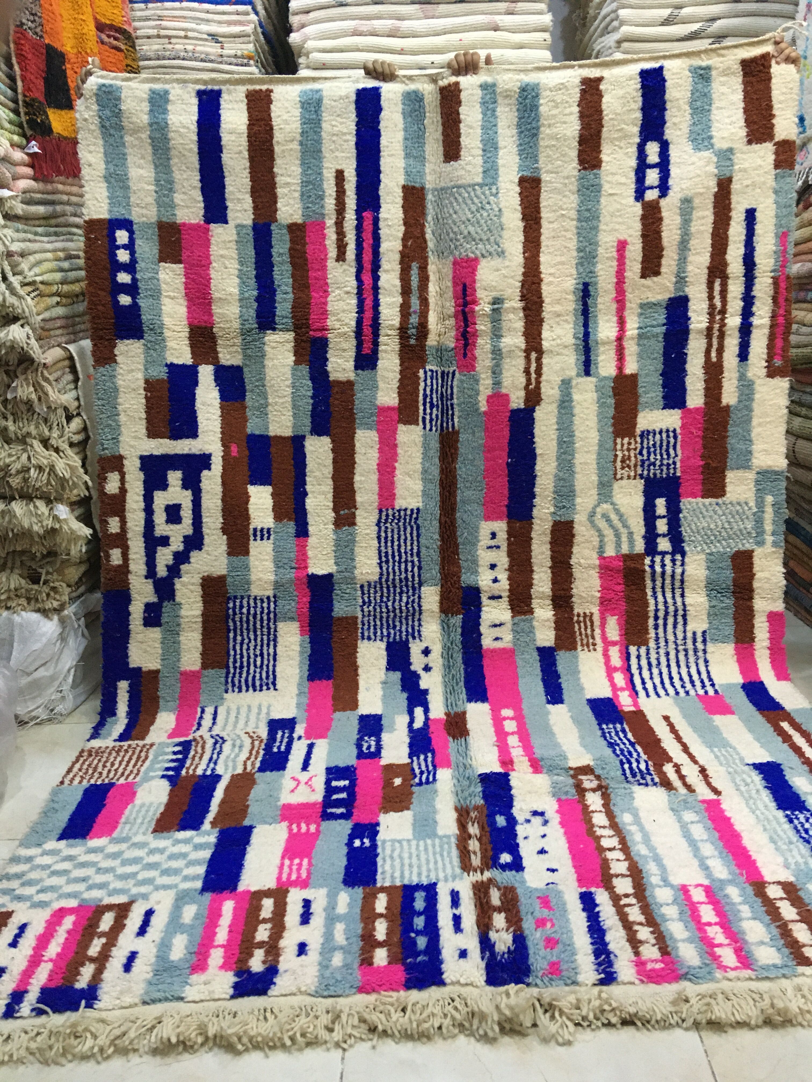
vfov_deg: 61.7
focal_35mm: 29
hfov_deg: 48.2
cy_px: 541
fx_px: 907
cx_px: 406
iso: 200
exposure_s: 1/33
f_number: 2.2
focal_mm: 4.15
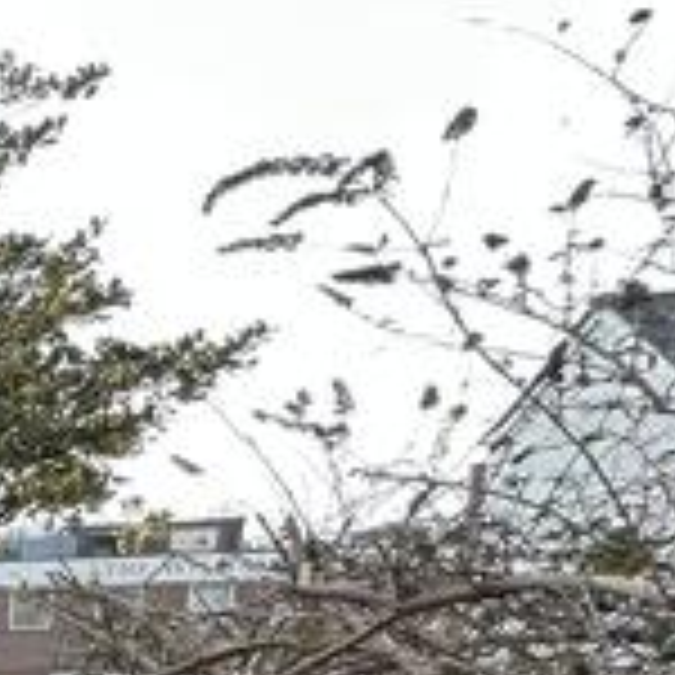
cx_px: -1071
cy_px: 873
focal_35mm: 66
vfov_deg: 23.2
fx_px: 1456
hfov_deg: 13.8
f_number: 2.2
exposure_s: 1/307
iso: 40
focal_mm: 2.22
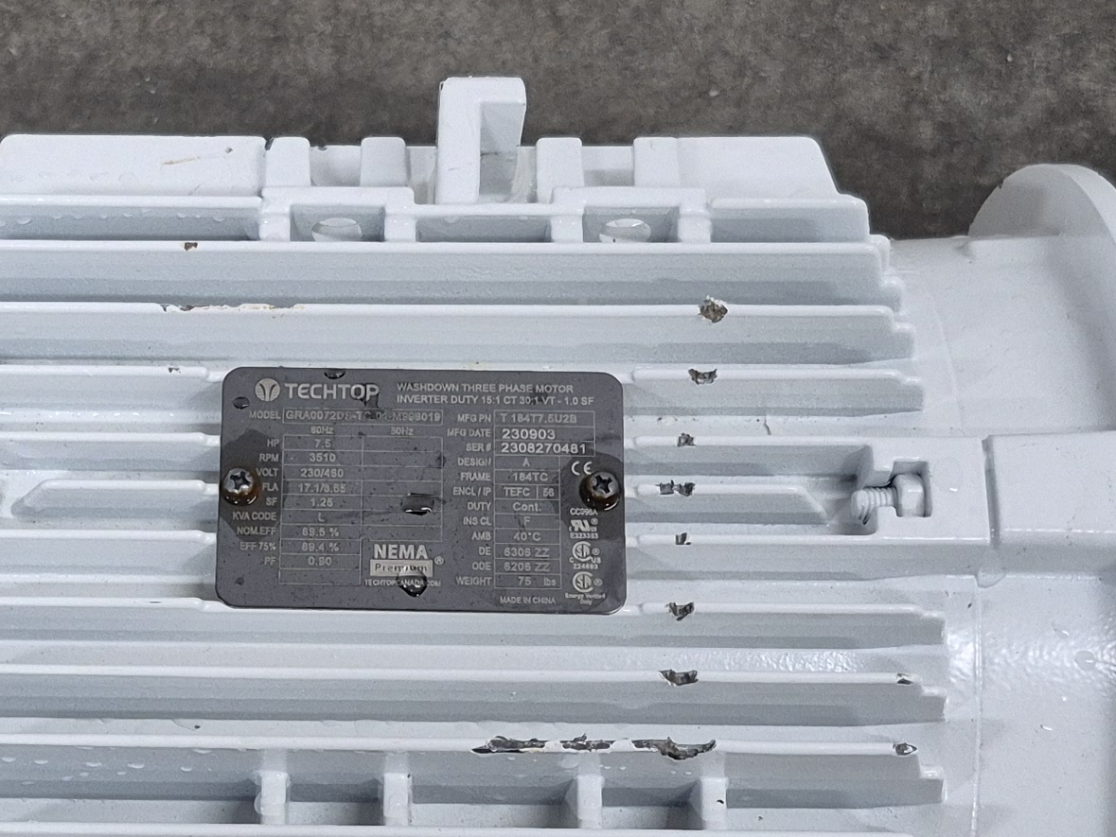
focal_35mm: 78
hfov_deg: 24.7
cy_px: 691
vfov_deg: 18.7
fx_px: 2515
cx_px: 240
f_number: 1.8
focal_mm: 5.4
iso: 320
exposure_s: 1/120
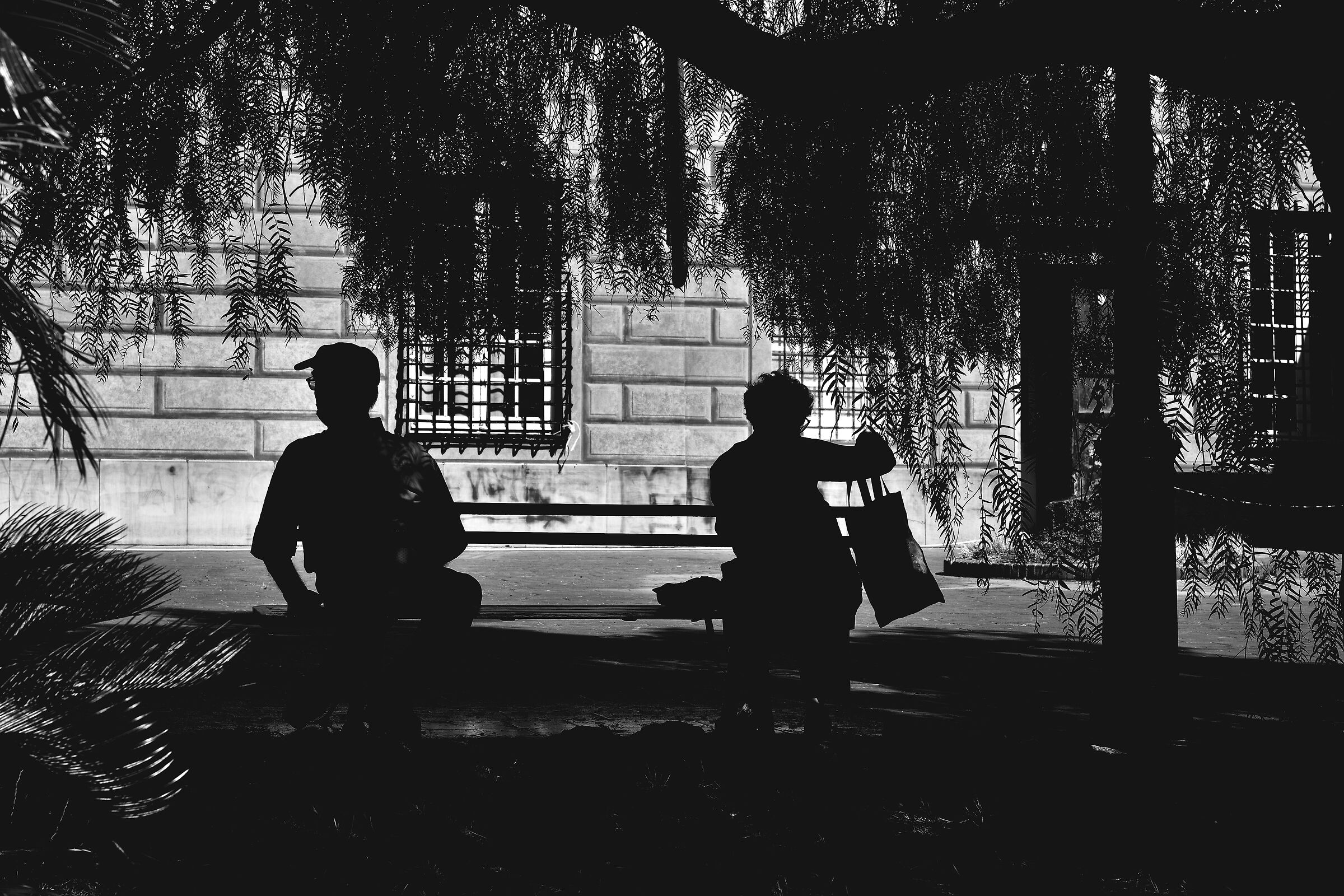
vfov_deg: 18.2
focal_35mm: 75
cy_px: 448
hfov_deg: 27.0
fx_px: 2800
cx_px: 672
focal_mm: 50
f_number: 8
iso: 100
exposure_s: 1/400
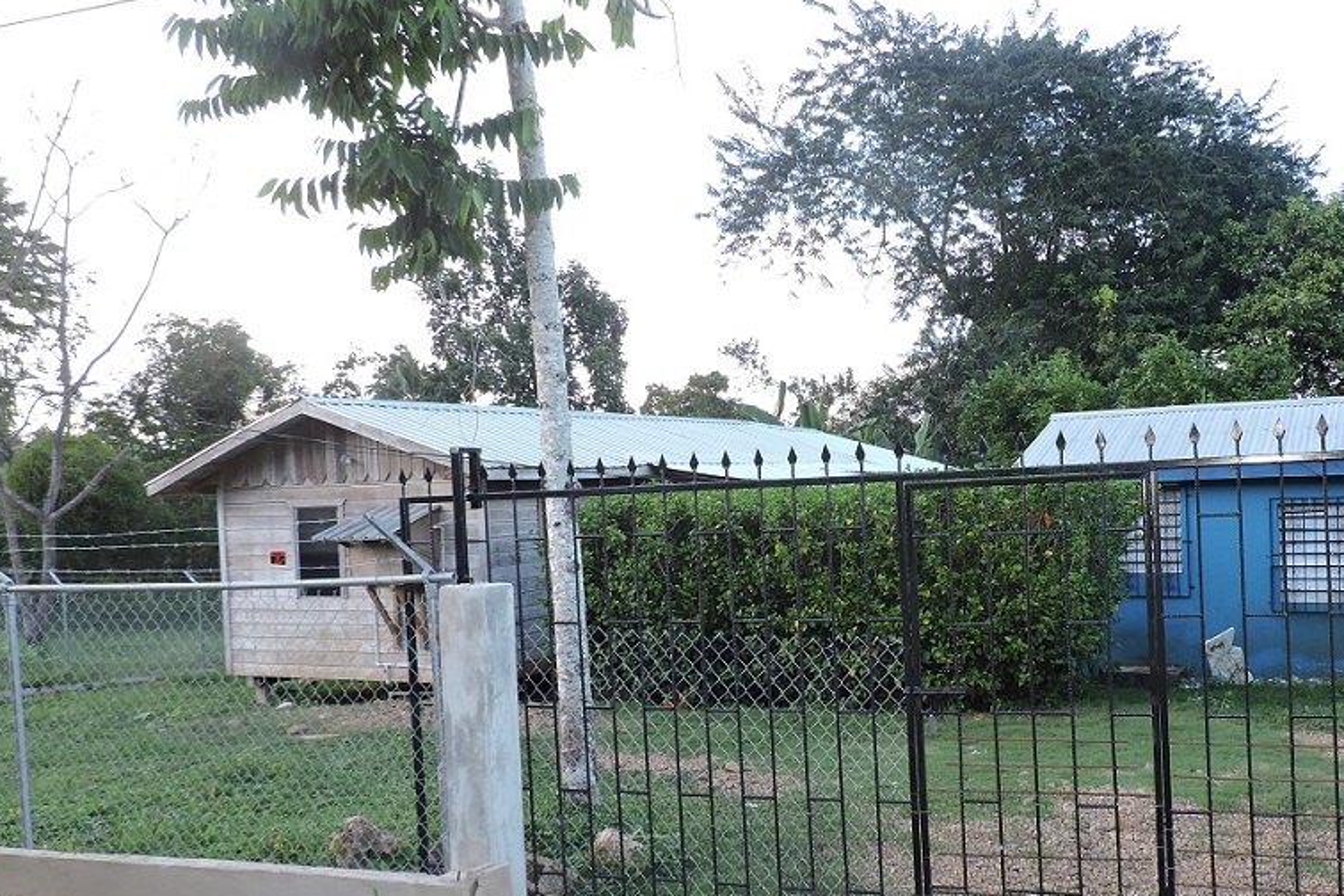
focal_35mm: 33
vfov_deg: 39.9
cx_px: 823
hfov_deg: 56.7
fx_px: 1232
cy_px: 521
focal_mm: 4.3
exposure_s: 1/60
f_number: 3
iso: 100
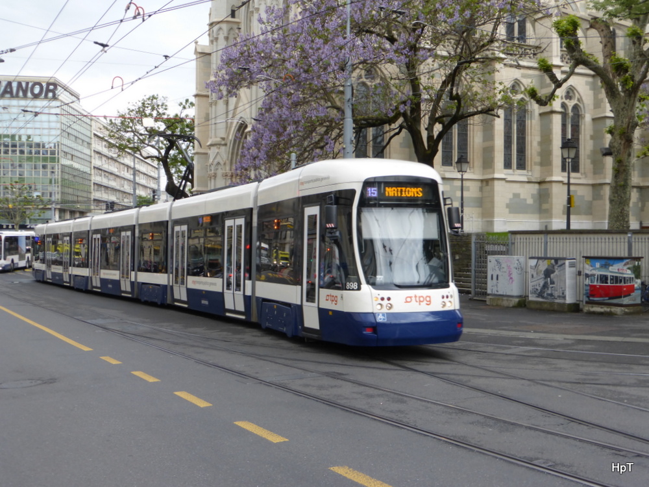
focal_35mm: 41
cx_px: 324
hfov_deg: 45.8
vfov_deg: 35.1
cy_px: 244
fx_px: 769
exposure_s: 1/80
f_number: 3.9
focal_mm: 7.4
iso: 100
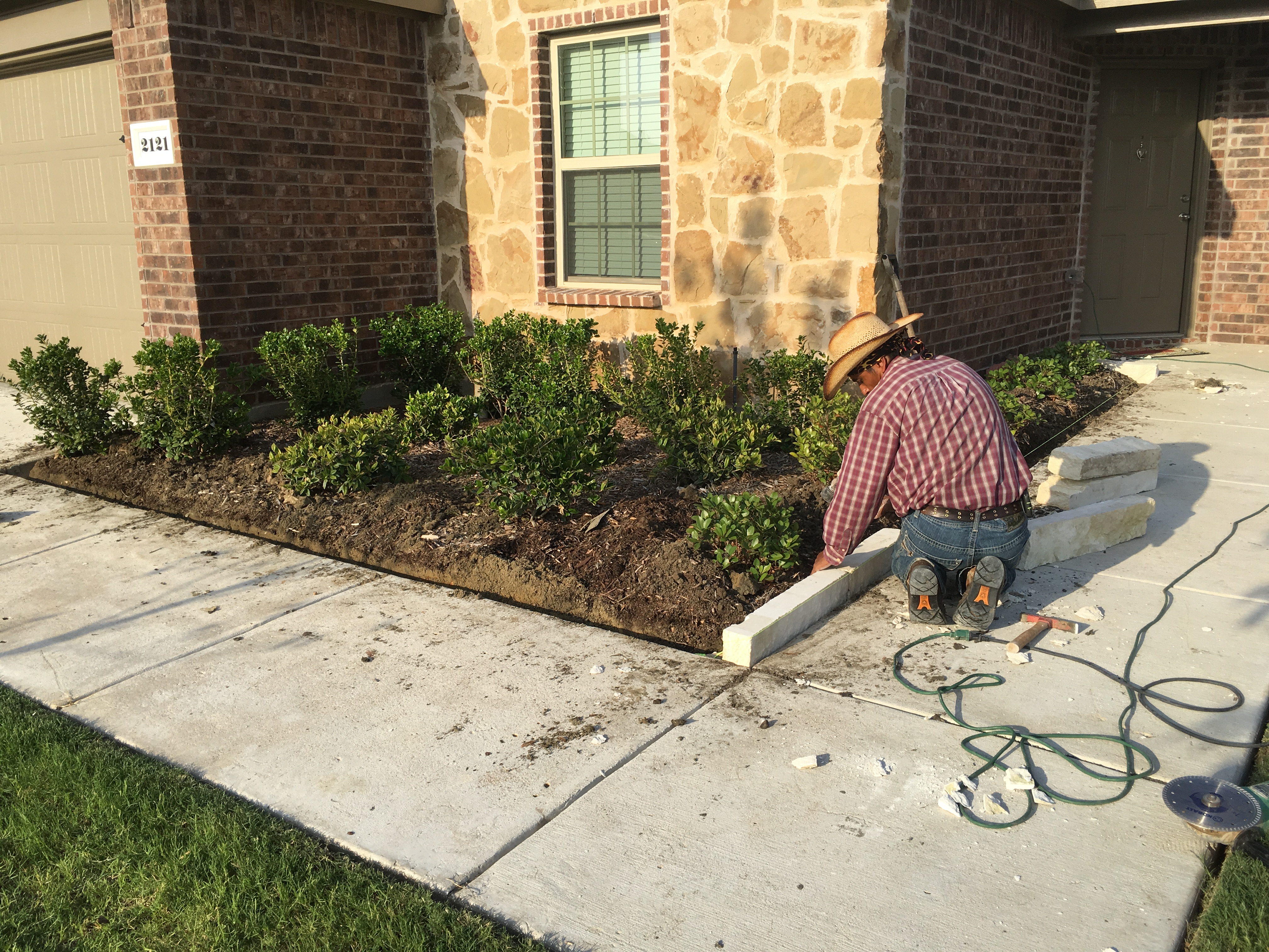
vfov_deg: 48.2
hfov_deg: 61.7
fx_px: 1063
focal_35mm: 29
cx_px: 634
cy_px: 476
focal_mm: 4.15
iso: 25
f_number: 2.2
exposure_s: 1/938
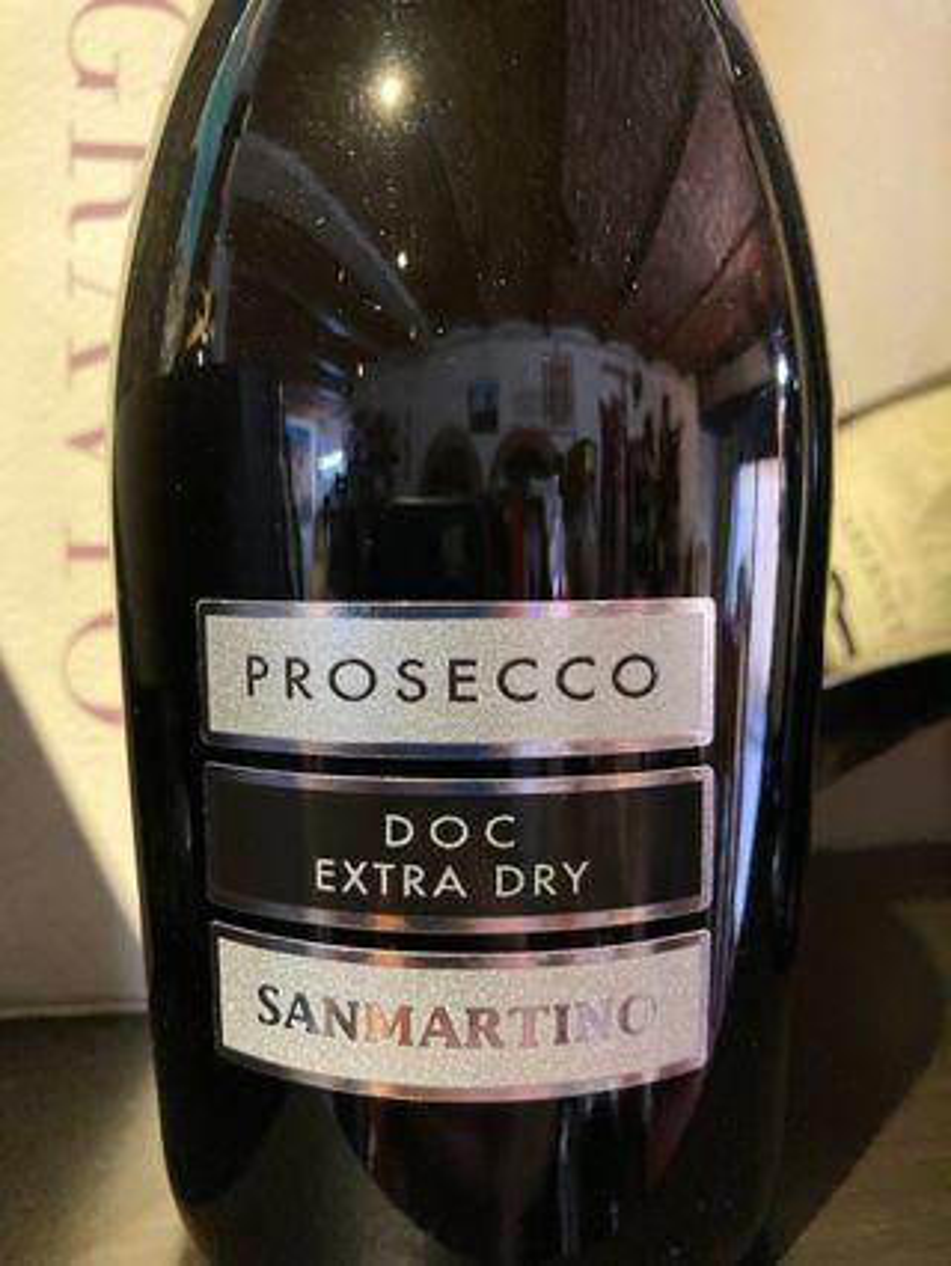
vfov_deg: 63.4
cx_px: 476
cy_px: 633
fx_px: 1025
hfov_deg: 49.8
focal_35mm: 28
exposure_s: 1/25
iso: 500
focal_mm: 3.99
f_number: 1.8
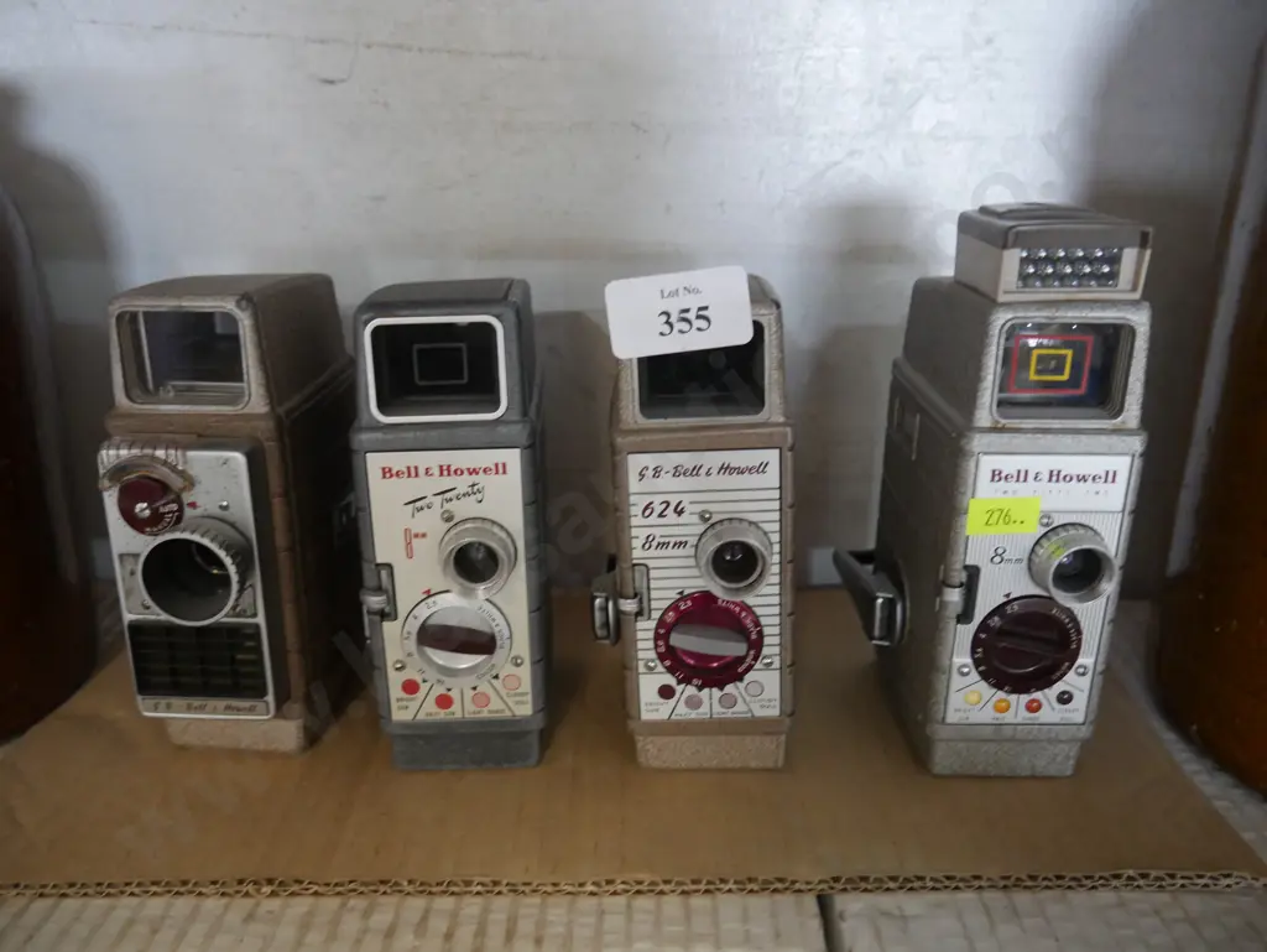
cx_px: 634
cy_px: 476
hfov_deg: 63.4
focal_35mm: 28
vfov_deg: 49.8
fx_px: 1025
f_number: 3.5
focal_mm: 14
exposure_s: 1/60
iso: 1600
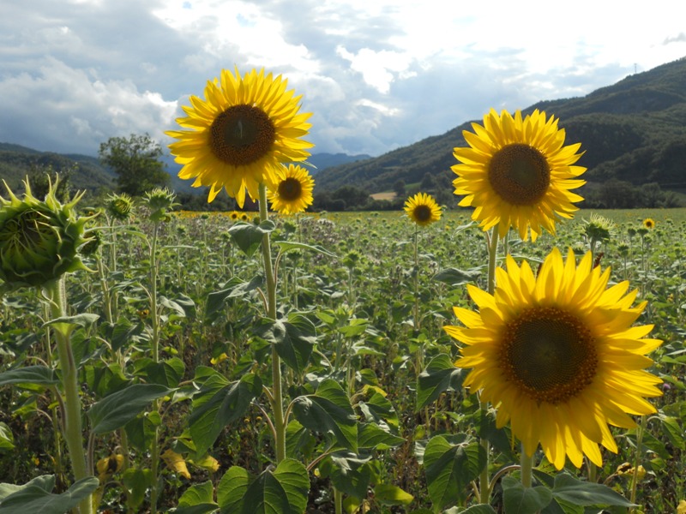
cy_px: 257
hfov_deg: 49.0
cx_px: 343
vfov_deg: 37.7
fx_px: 753
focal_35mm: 38
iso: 80
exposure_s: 1/800
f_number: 3.9
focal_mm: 6.9
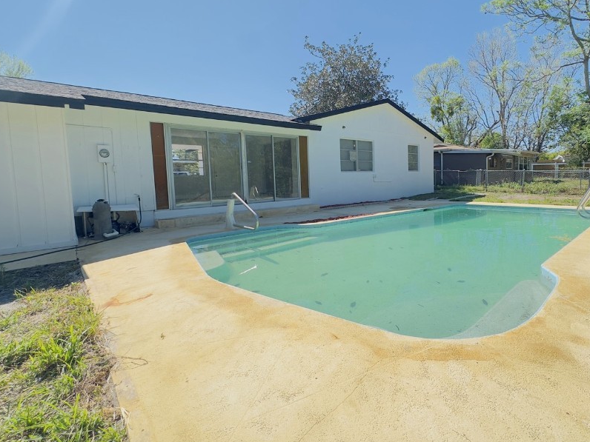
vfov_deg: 71.4
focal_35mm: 18
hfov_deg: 87.0
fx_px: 307
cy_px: 198
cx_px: 345
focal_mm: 2.22
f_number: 2.2
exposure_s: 1/963
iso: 40
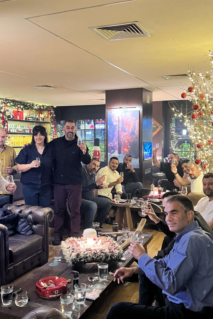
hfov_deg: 34.2
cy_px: 157
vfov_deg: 49.6
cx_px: 94
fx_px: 346
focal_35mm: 39
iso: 500
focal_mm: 5.7
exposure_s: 1/25
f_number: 1.5
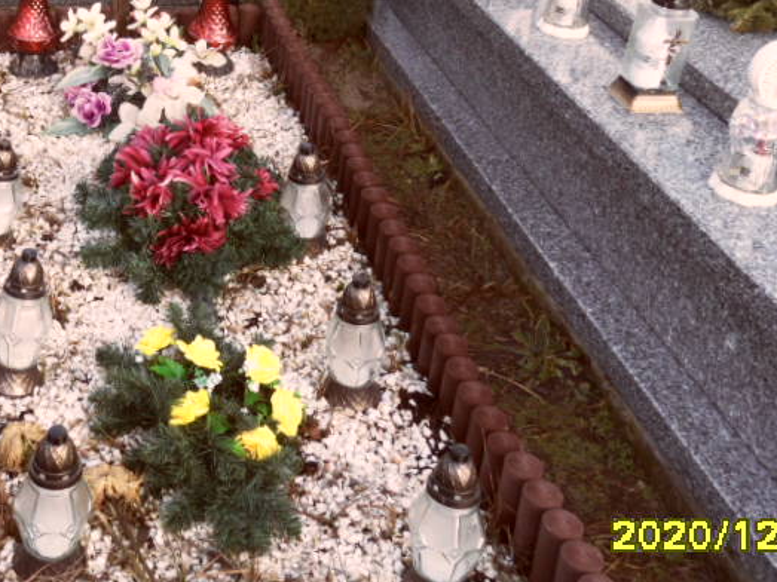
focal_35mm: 47
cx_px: 159
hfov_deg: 38.9
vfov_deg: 29.8
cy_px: 83
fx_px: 1055
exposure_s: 1/90
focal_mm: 3.9
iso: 100
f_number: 3.2
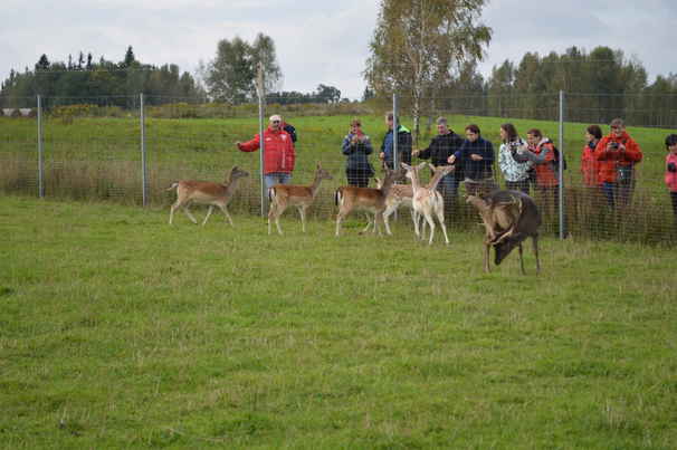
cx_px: 338
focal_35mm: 82
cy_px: 225
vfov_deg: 16.5
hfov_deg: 24.6
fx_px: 1550
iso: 100
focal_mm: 55
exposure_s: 1/125
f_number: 5.6
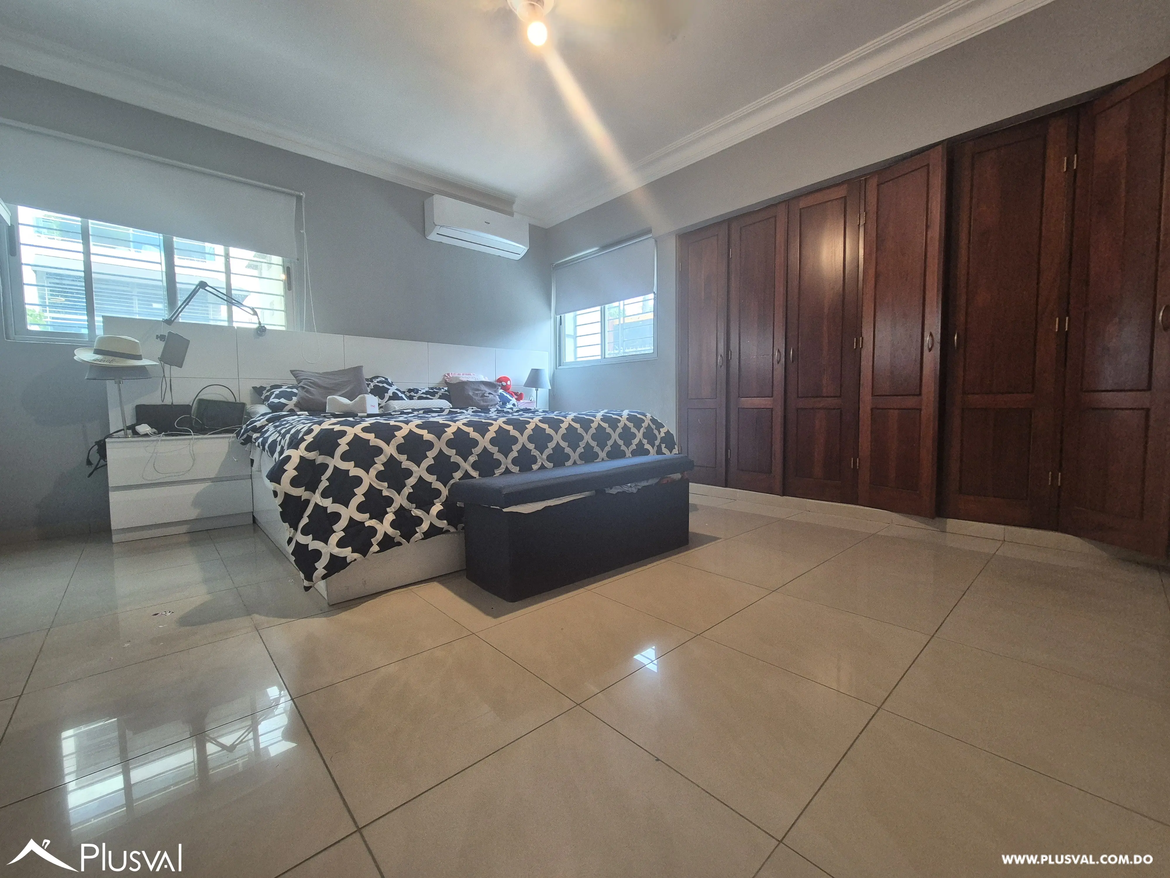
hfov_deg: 106.2
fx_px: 439
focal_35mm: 13
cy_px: 439
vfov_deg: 89.9
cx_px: 585
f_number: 2.2
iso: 400
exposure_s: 1/60
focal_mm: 2.2
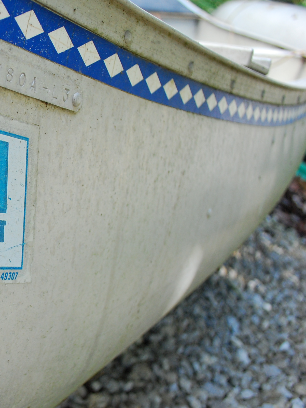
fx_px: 554
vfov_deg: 40.4
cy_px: 207
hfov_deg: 27.4
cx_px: -55
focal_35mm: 47
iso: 400
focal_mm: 18
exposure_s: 1/160
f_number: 3.5
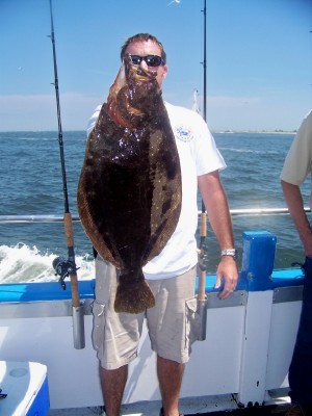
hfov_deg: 39.7
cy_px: 208
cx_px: 156
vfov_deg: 51.4
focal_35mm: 36
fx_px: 433
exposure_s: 1/800
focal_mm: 5.85
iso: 64
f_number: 2.8
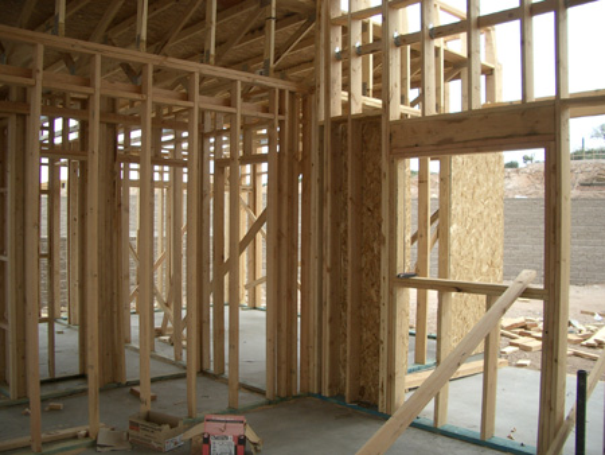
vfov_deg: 40.7
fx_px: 612
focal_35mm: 35
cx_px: 302
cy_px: 228
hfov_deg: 52.6
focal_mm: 5.8
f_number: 2.6
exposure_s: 1/100
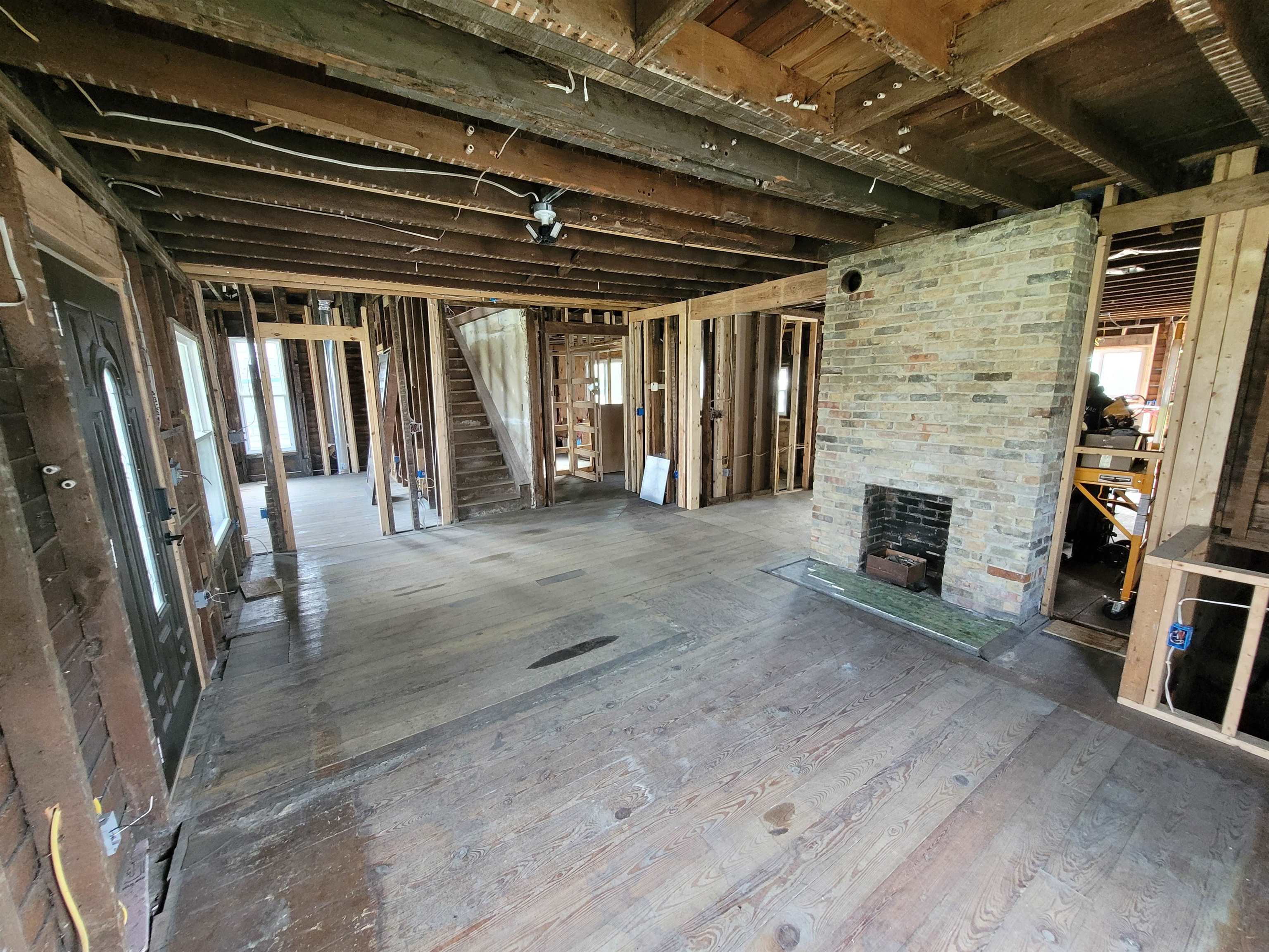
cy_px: 476
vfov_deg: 89.9
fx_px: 477
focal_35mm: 13
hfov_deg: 106.2
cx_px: 634
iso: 400
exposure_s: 1/30
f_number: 2.2
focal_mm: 1.74
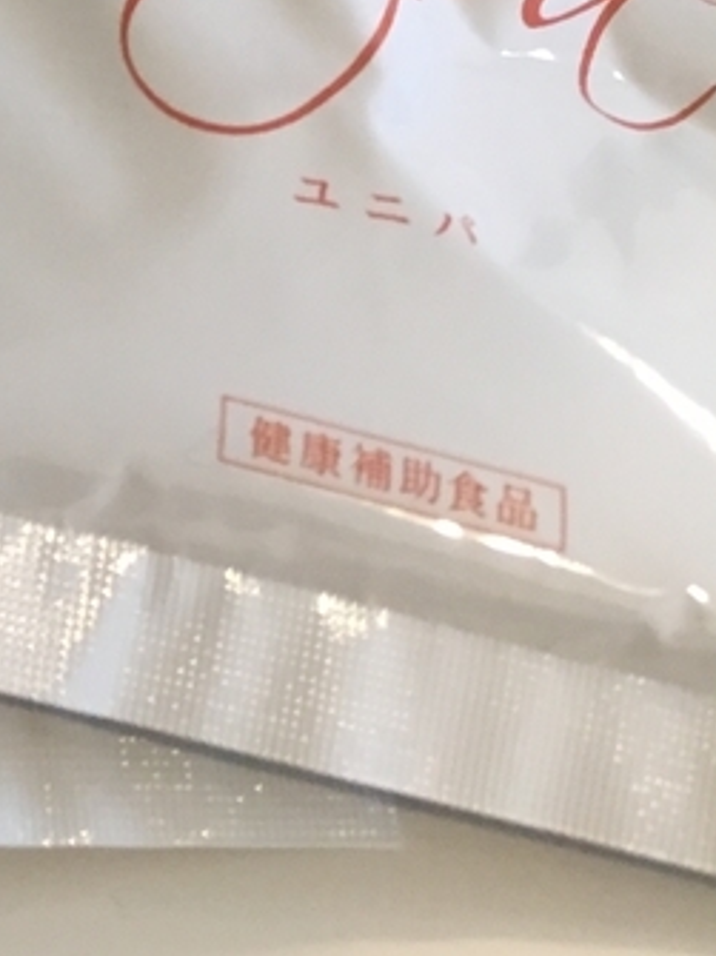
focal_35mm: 104
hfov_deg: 13.0
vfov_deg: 16.6
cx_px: -536
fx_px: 2870
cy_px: -614
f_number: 2.2
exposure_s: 1/30
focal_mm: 4.15
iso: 100
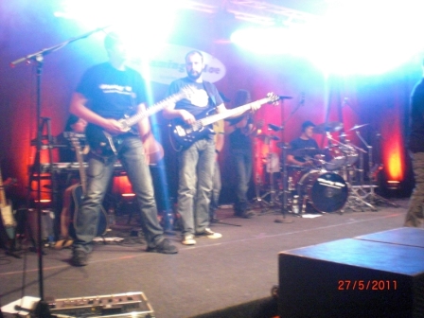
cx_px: 212
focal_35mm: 38
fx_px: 465
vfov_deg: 37.7
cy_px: 159
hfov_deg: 49.0
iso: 800
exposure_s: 1/8
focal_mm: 6.3
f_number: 3.1
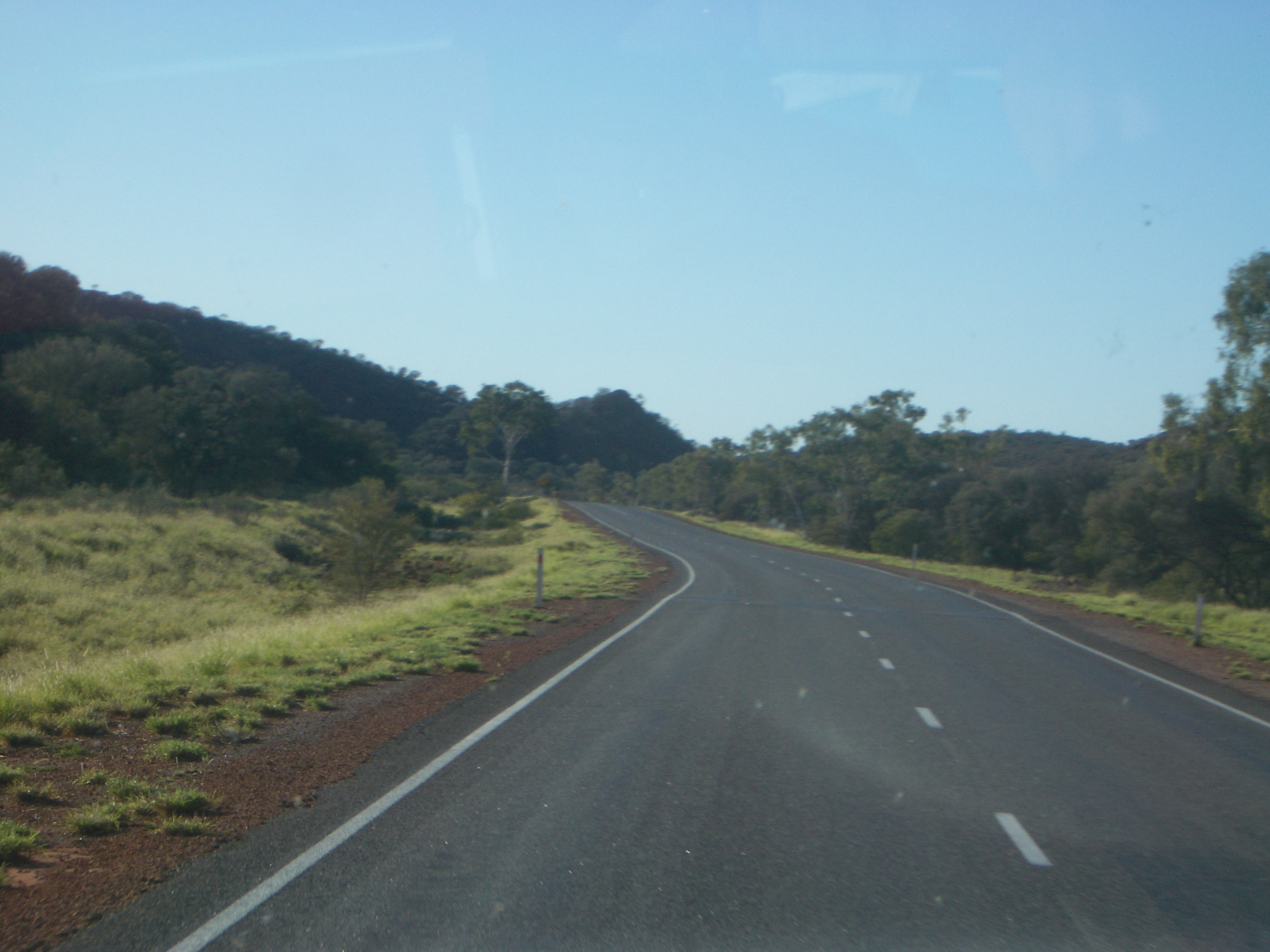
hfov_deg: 18.7
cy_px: 476
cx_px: 635
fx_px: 3852
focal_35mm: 105
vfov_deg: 14.1
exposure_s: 1/200
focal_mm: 17.4
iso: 50
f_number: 7.7
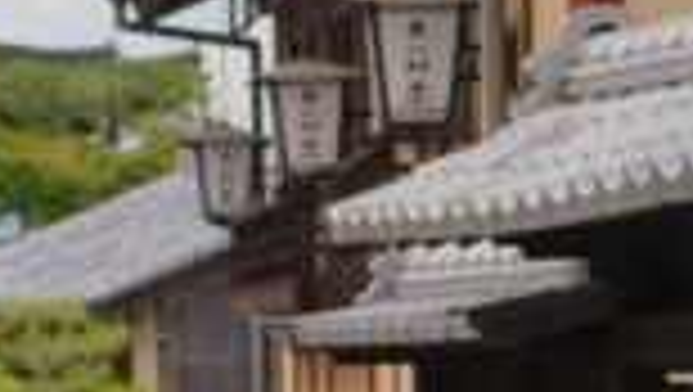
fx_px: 5261
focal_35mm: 286
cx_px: -754
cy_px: 9
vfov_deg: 4.3
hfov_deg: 7.2
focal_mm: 27.5
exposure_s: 1/800
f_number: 4
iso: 400
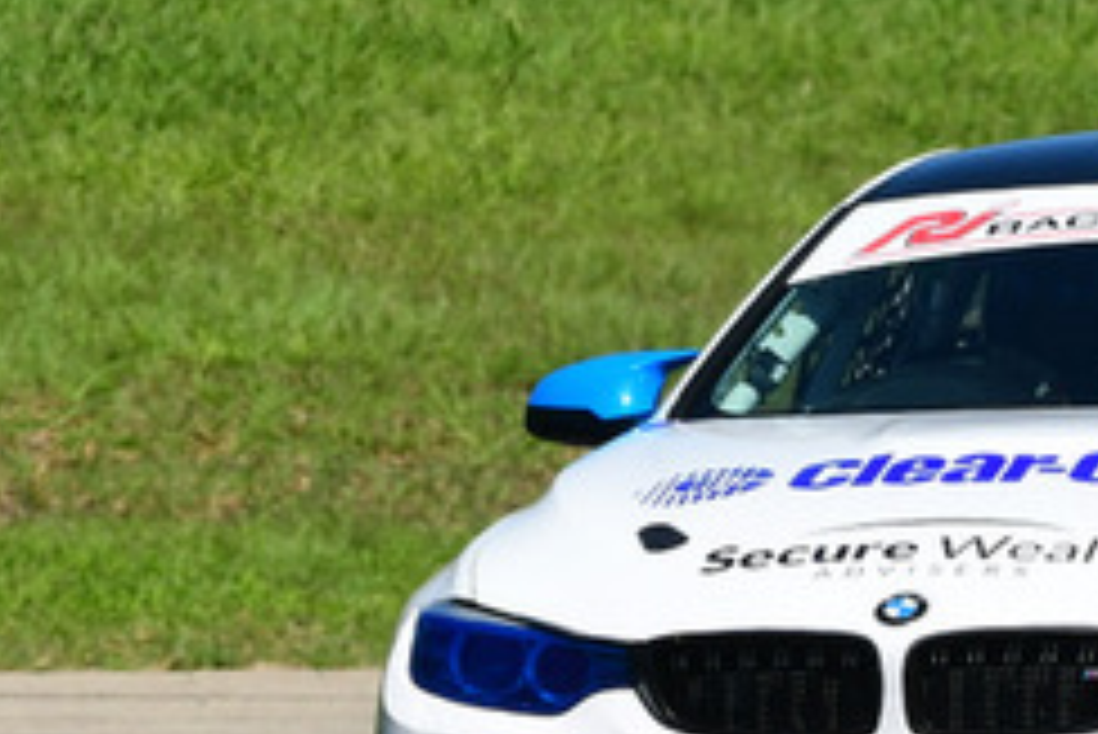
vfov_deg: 0.9
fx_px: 46477
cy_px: 216
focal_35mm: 1523
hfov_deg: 1.4
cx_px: 1598
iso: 320
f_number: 11
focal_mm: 310
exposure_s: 1/640
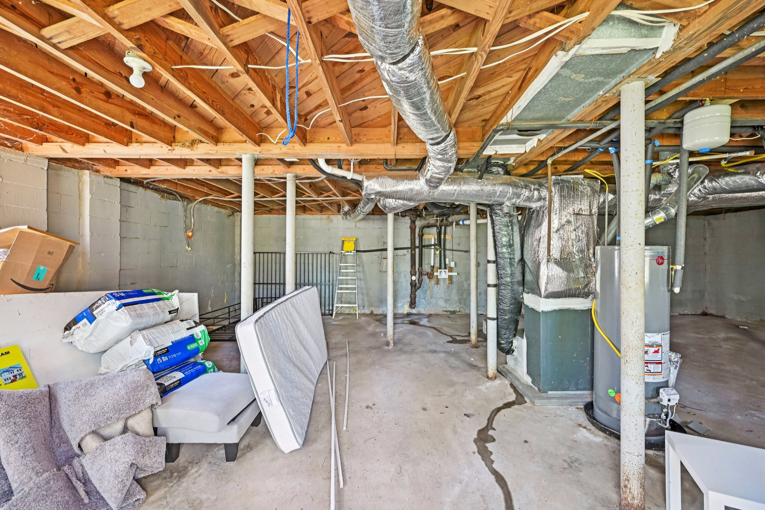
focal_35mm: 14
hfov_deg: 104.3
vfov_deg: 81.2
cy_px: 255
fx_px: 297
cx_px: 382
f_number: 8
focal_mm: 14
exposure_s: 1/15
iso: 1250
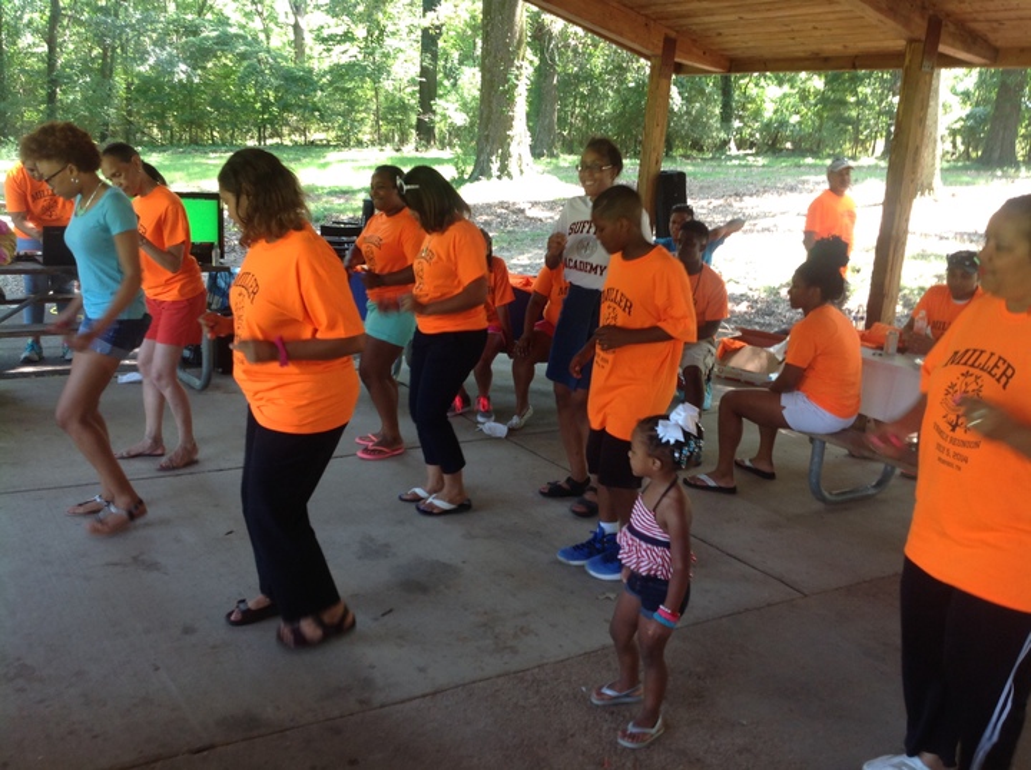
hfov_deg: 52.7
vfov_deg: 40.6
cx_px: 516
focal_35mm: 35
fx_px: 1041
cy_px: 385
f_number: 2.4
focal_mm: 4.28
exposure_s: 1/30
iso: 50
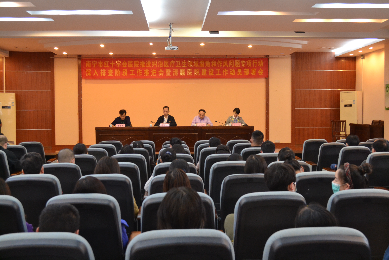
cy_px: 130
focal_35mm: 42
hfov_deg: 46.4
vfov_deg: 31.9
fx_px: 454
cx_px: 194
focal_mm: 28
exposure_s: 1/30
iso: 1600
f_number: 5.6
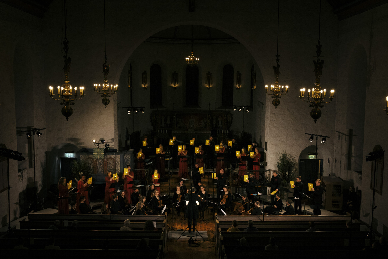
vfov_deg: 34.2
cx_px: 191
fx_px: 420
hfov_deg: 49.5
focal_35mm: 39
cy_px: 140
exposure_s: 1/50
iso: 1600
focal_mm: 24.3
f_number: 3.6
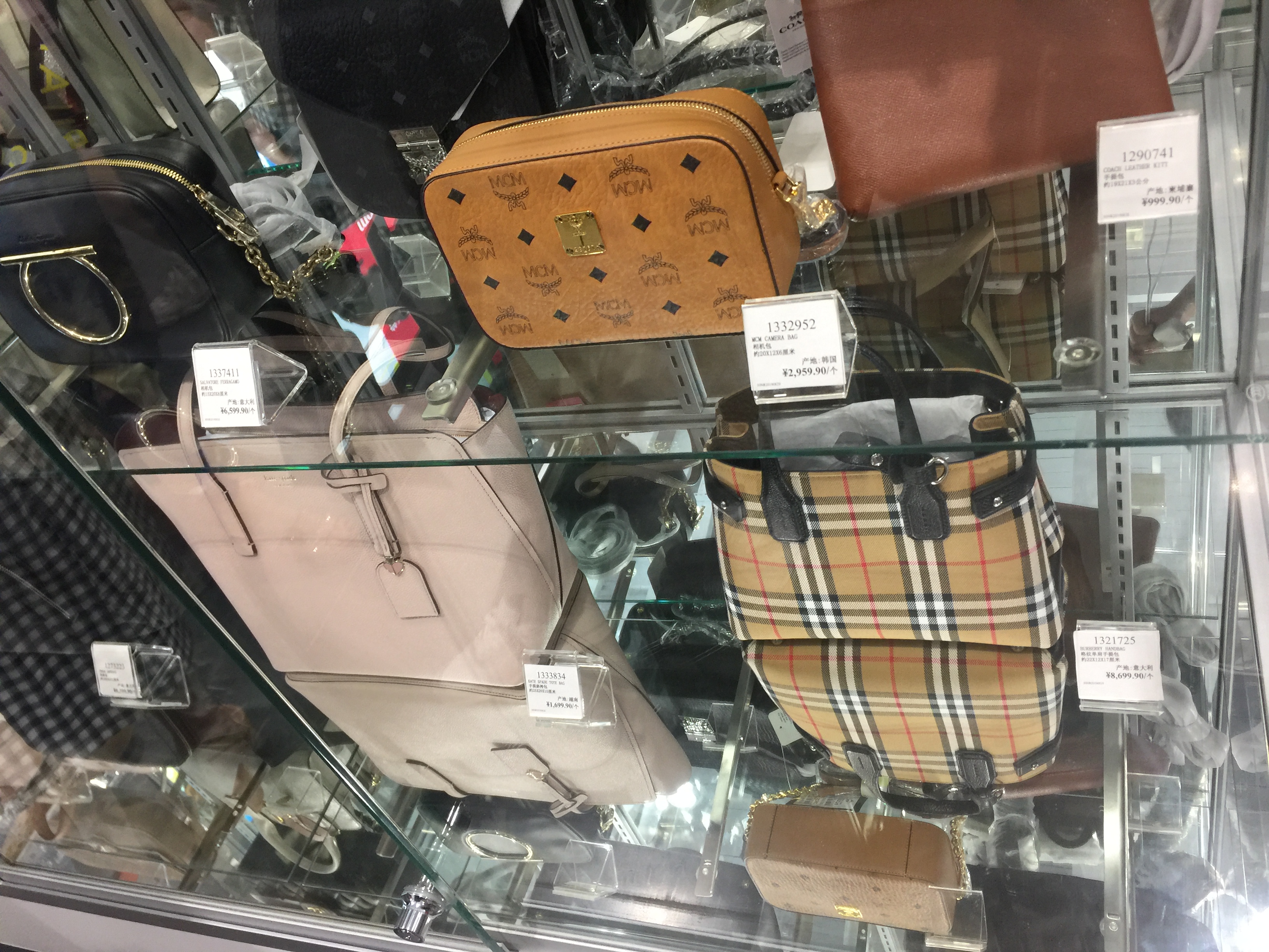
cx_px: 634
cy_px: 476
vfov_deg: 48.2
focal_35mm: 29
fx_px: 1063
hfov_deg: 61.7
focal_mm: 4.15
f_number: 2.2
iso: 80
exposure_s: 1/33
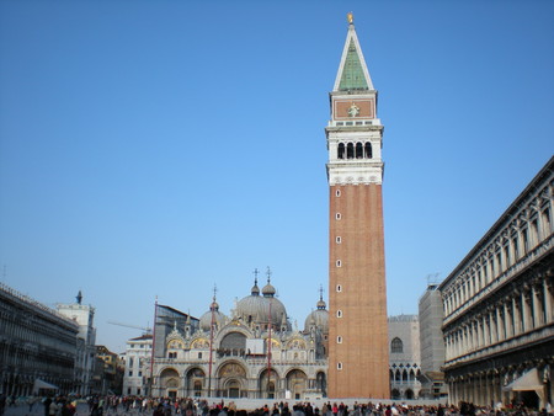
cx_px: 277
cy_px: 208
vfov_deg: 37.8
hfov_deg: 49.0
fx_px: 608
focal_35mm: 38
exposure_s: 1/293
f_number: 4.6
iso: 64
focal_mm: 6.3
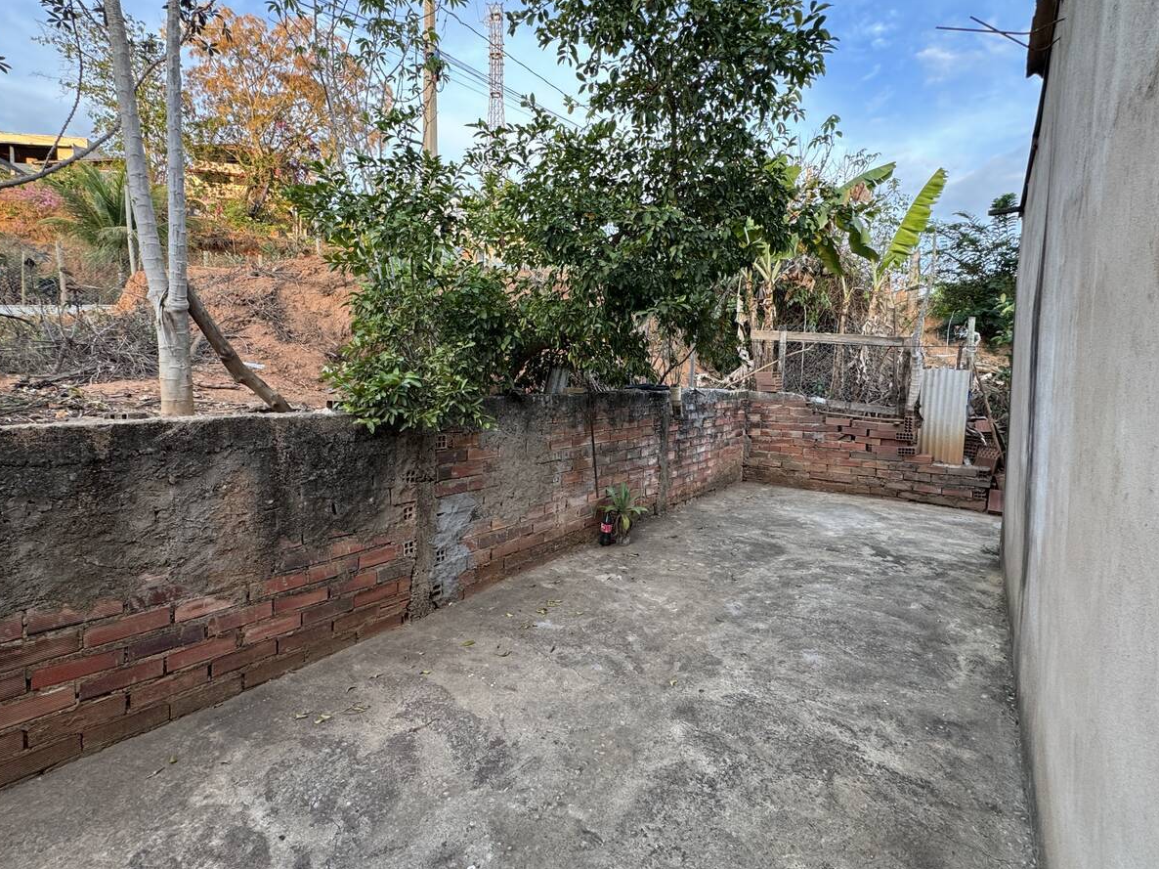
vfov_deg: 74.7
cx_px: 568
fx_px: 569
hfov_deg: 91.0
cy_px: 415
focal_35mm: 17
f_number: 2.2
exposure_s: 1/99
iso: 125
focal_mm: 2.22
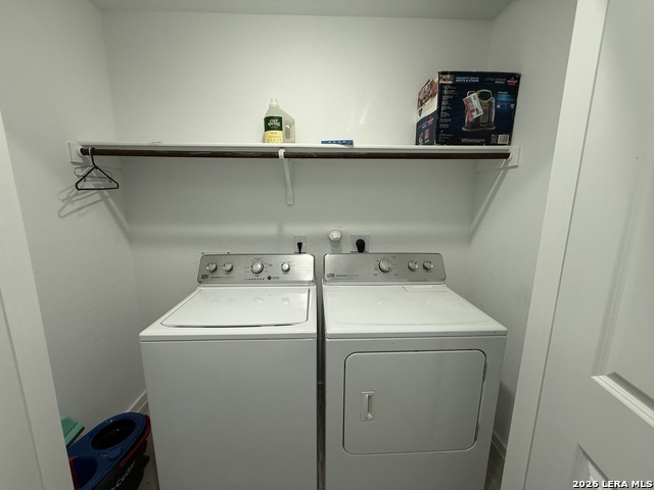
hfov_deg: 102.1
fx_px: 265
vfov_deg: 85.7
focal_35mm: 14
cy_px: 245
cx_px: 327
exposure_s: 1/120
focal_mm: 2.22
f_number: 2.2
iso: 160
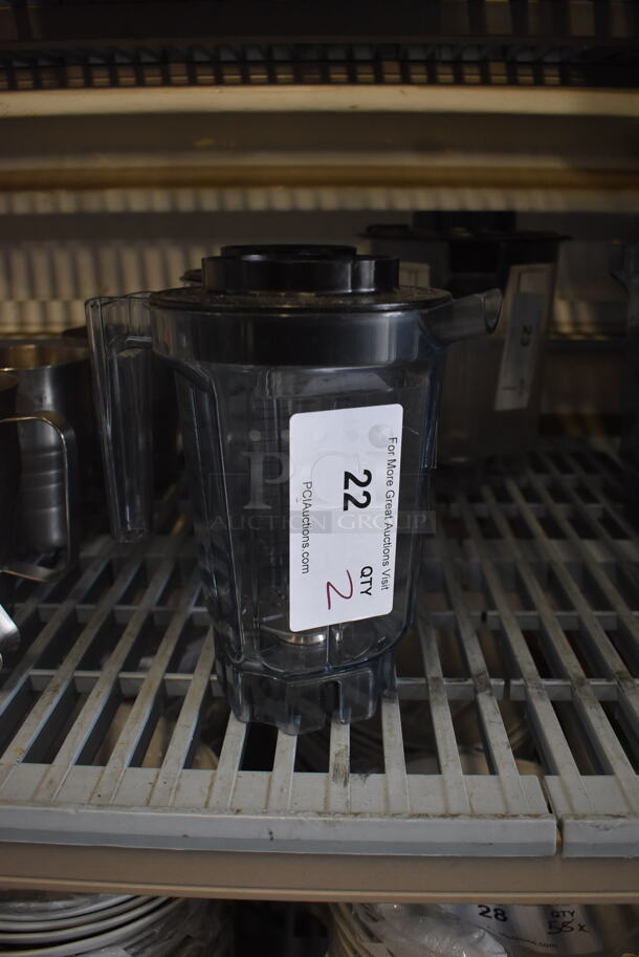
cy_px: 478
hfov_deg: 43.7
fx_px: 797
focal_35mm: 30
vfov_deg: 61.9
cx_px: 320
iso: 1100
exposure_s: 1/125
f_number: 3.8
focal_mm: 20
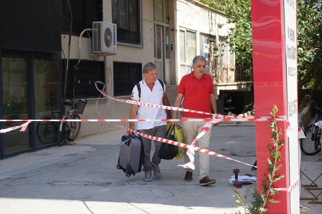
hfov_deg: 28.8
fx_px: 626
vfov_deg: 19.4
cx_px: 161
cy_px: 107
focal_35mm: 70
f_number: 4.5
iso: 100
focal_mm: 70
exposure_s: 1/320
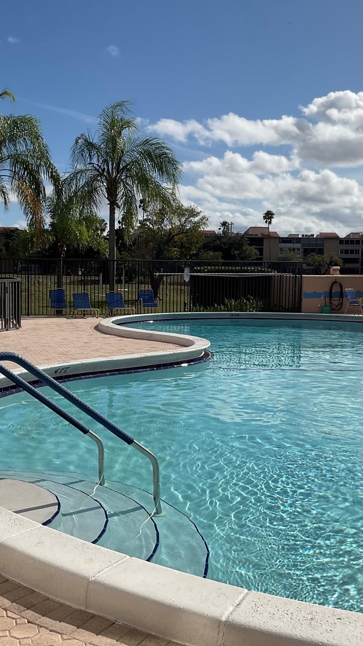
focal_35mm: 43
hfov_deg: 27.6
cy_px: 317
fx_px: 736
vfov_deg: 47.4
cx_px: 129
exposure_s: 1/5814
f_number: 1.8
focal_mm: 3
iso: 16
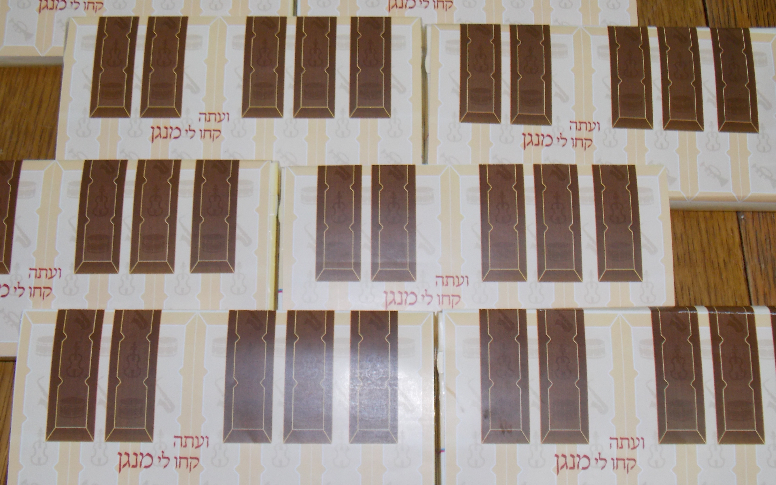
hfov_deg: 45.3
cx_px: 385
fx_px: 931
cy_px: 232
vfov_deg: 29.2
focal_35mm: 44
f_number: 3.6
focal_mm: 7.3
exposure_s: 1/30
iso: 200
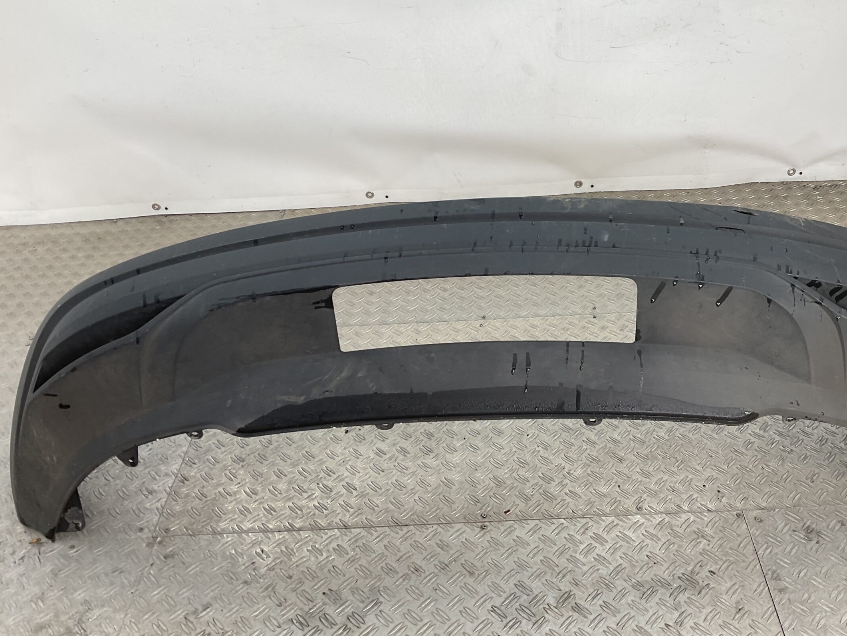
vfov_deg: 40.7
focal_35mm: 35
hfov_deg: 52.3
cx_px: 500
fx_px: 856
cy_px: 292
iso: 16
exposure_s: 1/120
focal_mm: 3
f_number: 1.8
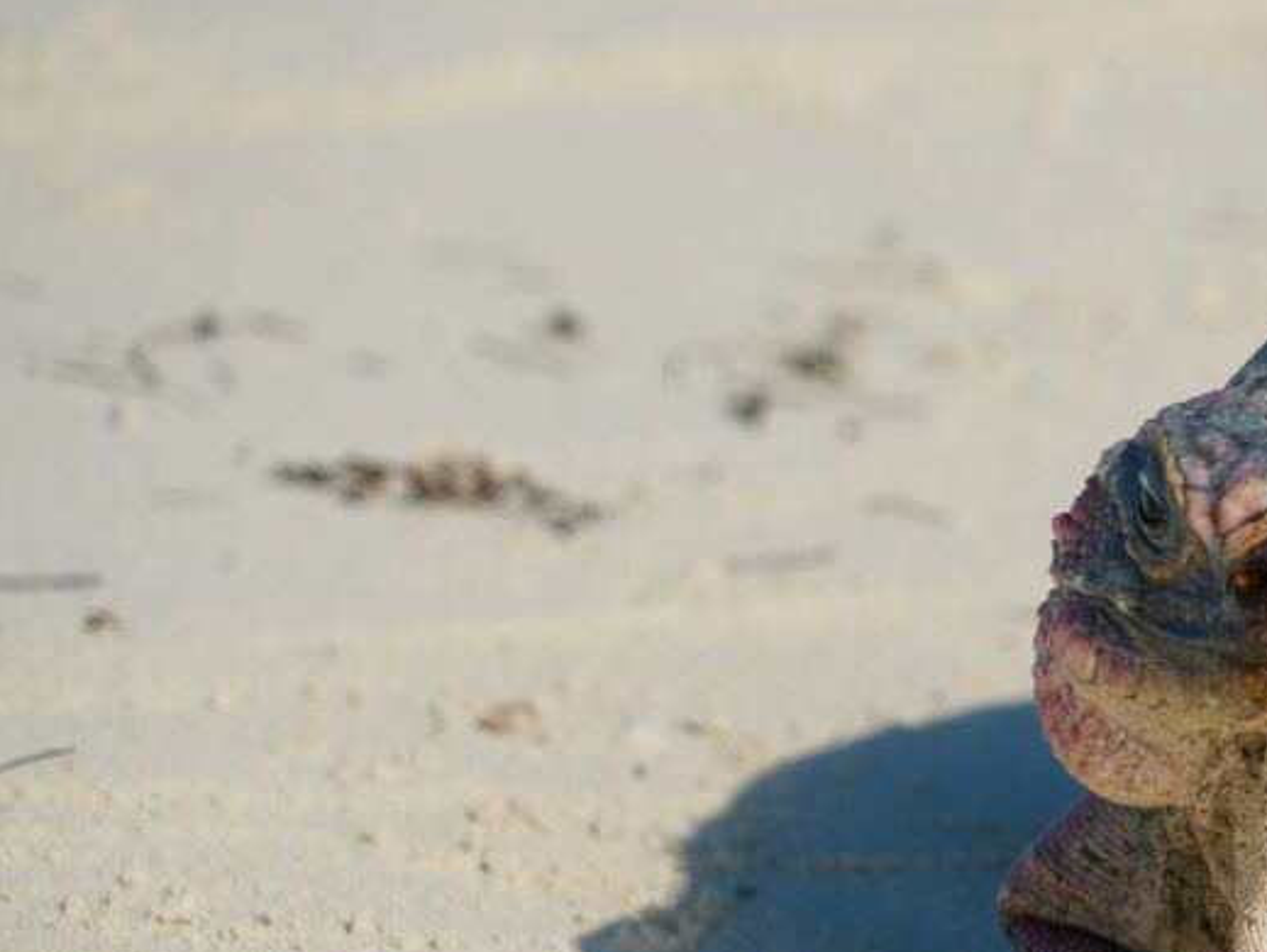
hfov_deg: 4.3
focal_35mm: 455
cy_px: 651
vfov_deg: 3.3
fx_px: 16665
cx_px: 1167
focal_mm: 240
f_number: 9
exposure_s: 1/500
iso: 100
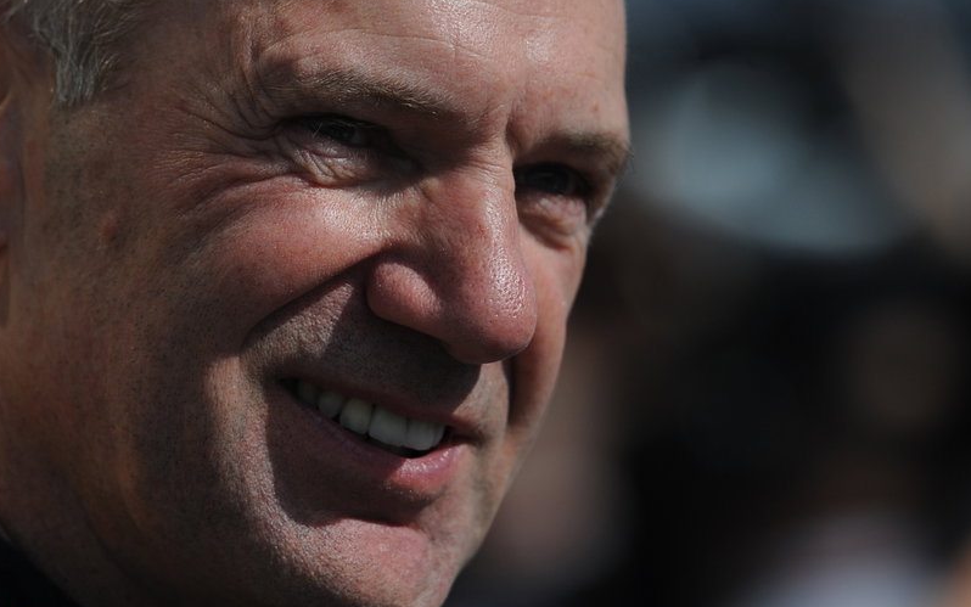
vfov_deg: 3.5
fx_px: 10004
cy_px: 175
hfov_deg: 5.6
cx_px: 264
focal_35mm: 378
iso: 200
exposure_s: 1/4000
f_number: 3.5
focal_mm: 185
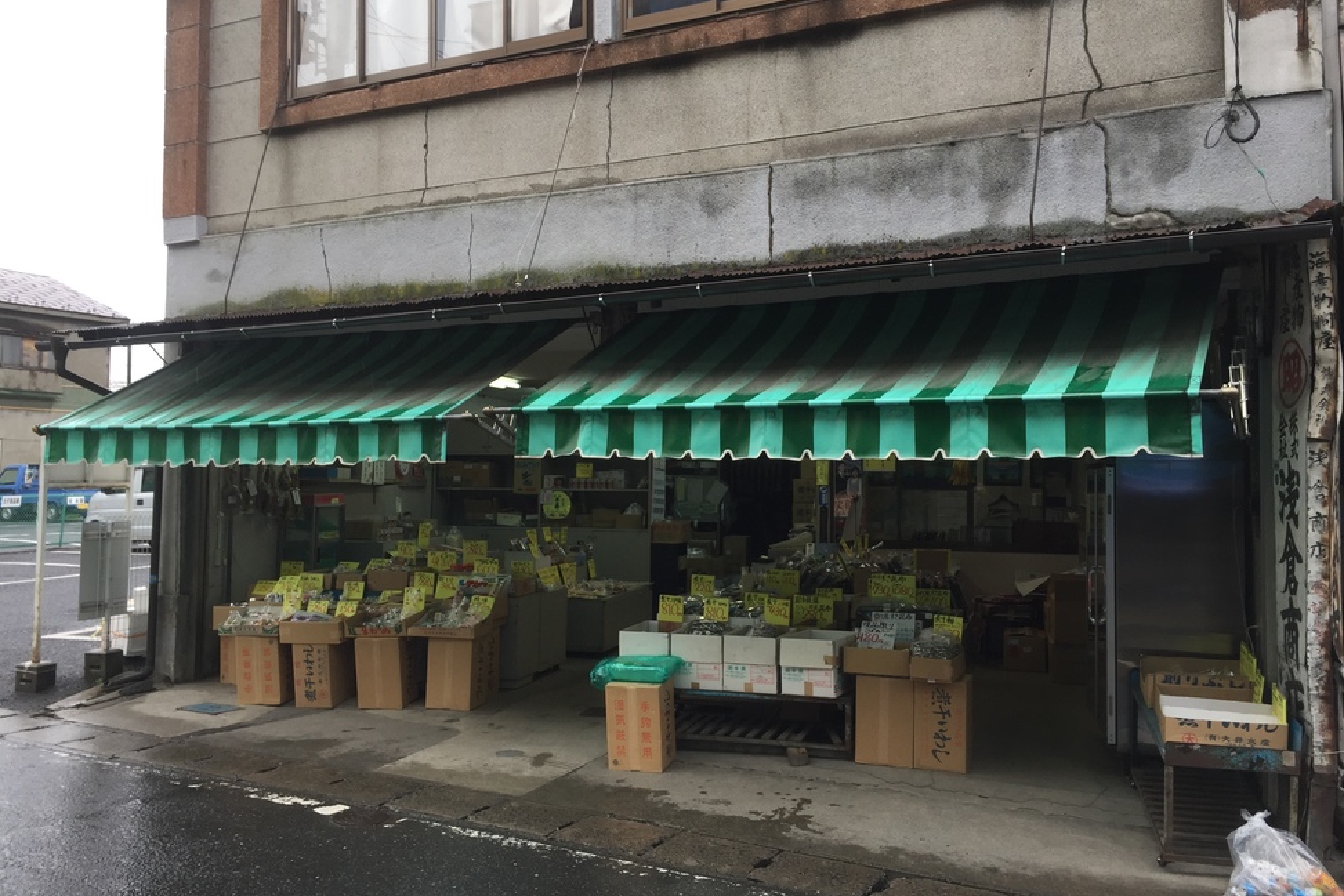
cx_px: 678
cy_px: 427
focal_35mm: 31
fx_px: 1157
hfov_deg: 60.3
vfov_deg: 42.3
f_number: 2.2
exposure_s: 1/199
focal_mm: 4.15
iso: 32
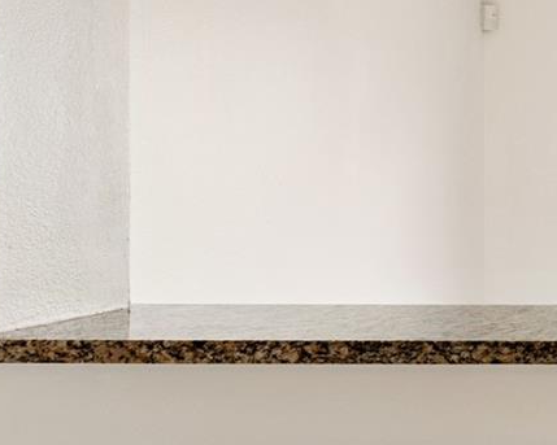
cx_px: 796
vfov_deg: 21.8
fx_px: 1154
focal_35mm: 70
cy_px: 172
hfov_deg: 22.9
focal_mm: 20
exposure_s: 1/60
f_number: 9
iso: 125
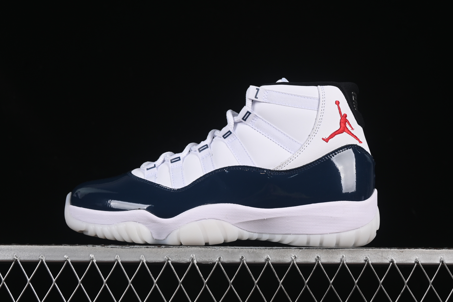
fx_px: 944
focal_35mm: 75
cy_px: 151
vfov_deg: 18.2
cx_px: 226
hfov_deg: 27.0
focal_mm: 50
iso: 160
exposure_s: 1/80
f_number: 8
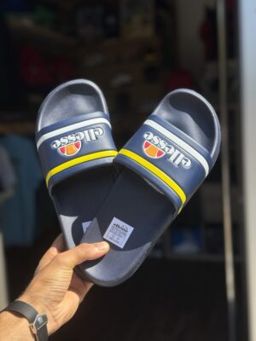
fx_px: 473
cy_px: 170
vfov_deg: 39.7
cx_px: 128
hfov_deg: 30.3
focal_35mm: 48
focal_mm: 6.76
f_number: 1.78
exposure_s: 1/3096
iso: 100
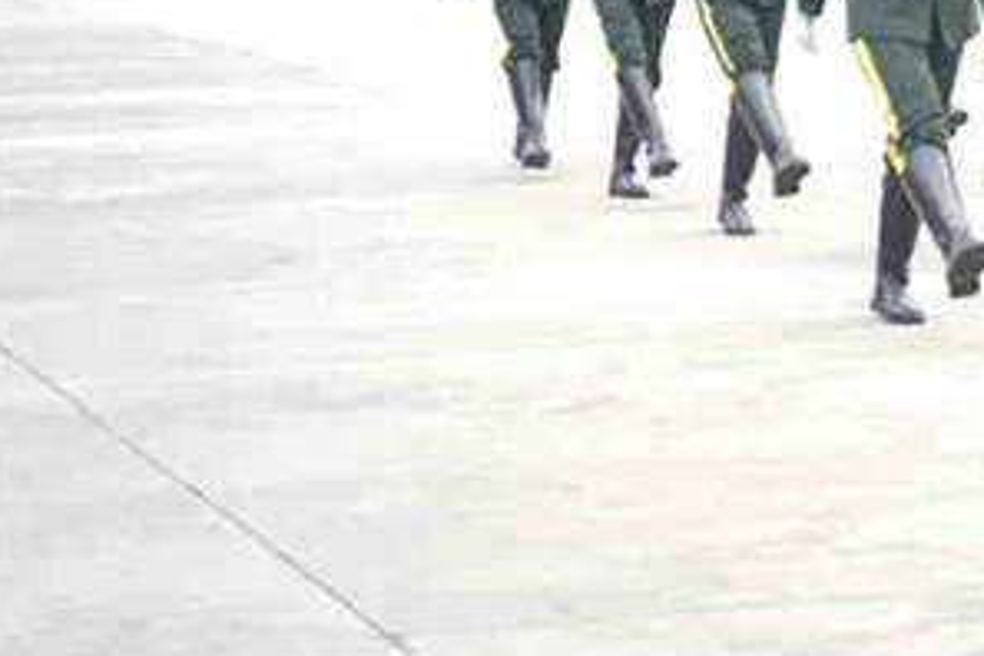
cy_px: -149
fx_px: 4346
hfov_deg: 12.6
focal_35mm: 159
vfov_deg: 8.5
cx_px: 1229
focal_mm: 63
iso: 50
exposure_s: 1/125
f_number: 2.8
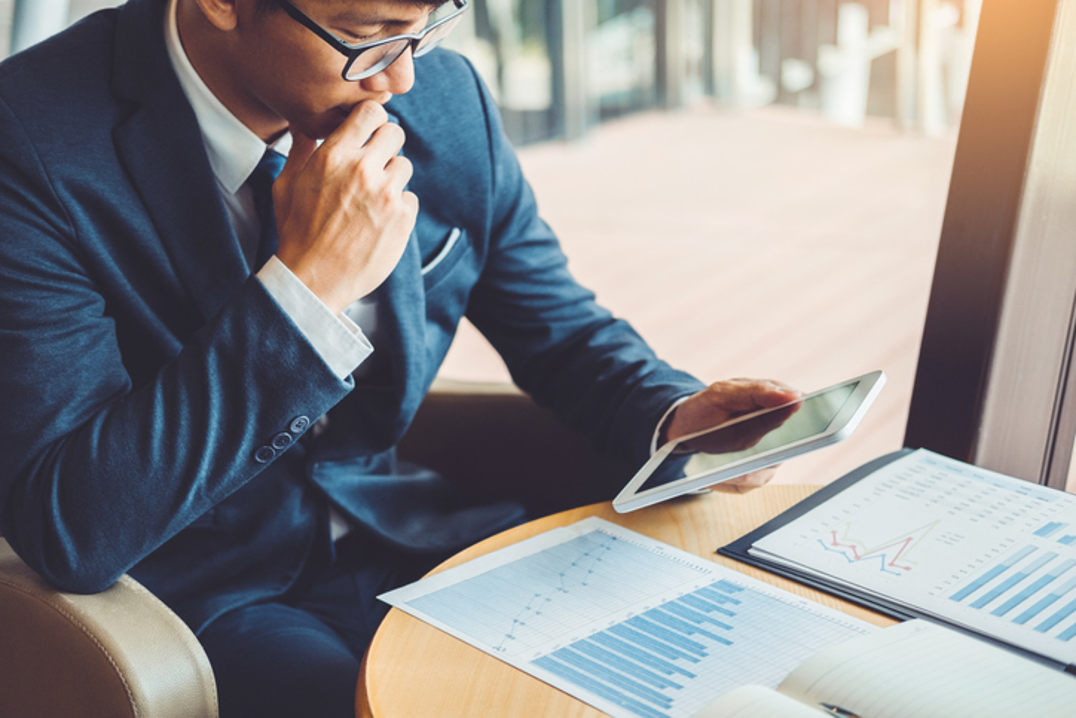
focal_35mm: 53
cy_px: 359
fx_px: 1584
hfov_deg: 37.5
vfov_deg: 25.5
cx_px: 538
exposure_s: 1/500
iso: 250
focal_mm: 35
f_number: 2
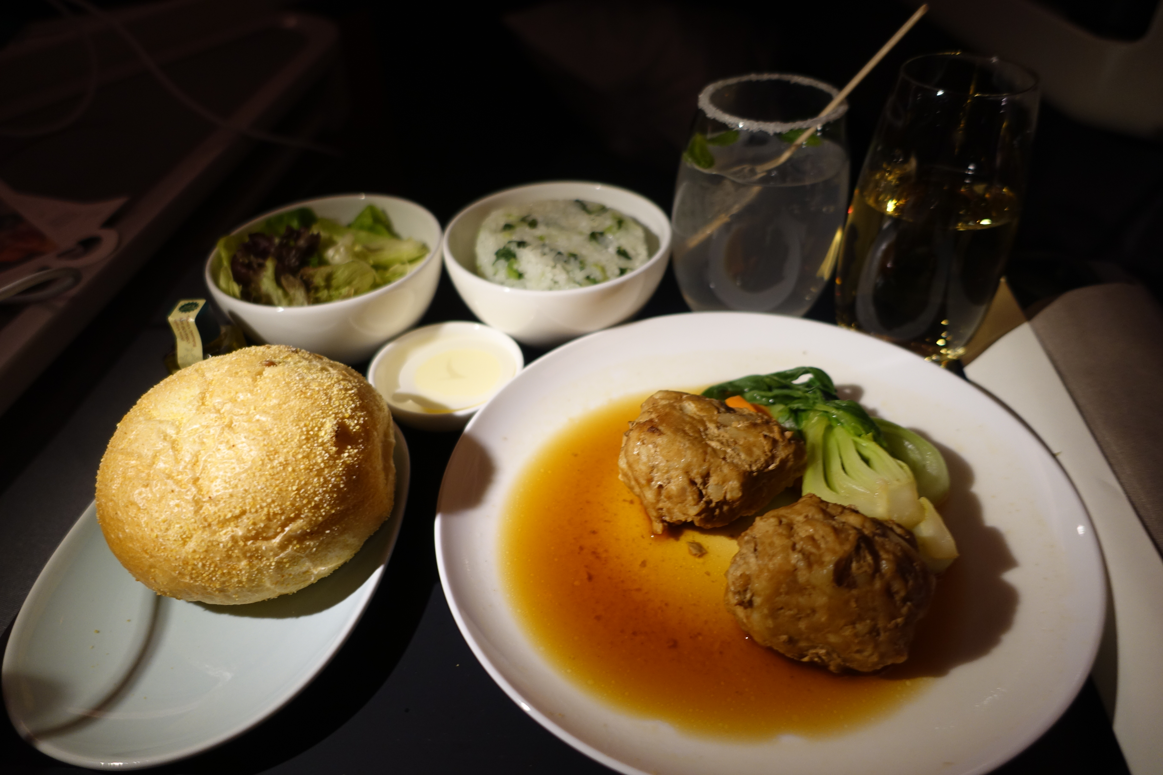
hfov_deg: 73.7
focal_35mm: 24
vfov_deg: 53.1
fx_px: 775
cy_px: 388
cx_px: 582
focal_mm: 8.8
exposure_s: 1/30
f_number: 1.8
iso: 200
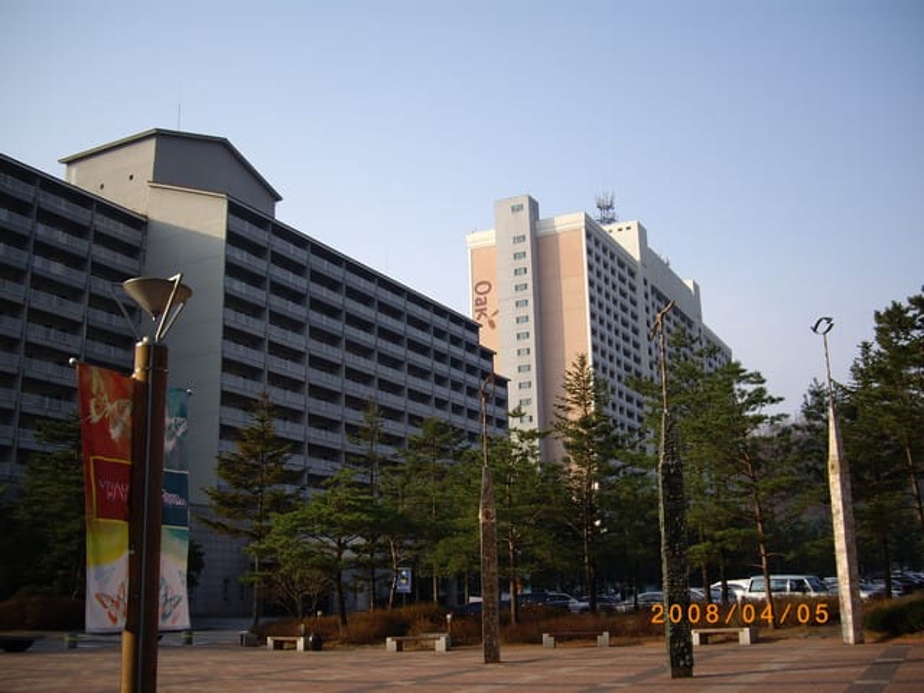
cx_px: 462
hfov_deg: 49.0
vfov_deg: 37.7
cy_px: 346
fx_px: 1014
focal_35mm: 38
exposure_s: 1/640
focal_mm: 7.9
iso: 64
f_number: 2.8
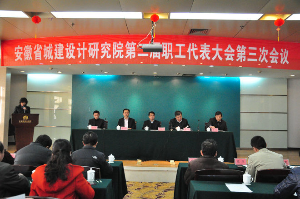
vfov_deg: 39.9
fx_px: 275
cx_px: 150
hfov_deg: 57.3
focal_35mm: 33
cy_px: 100
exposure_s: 1/100
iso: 3200
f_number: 5
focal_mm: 22
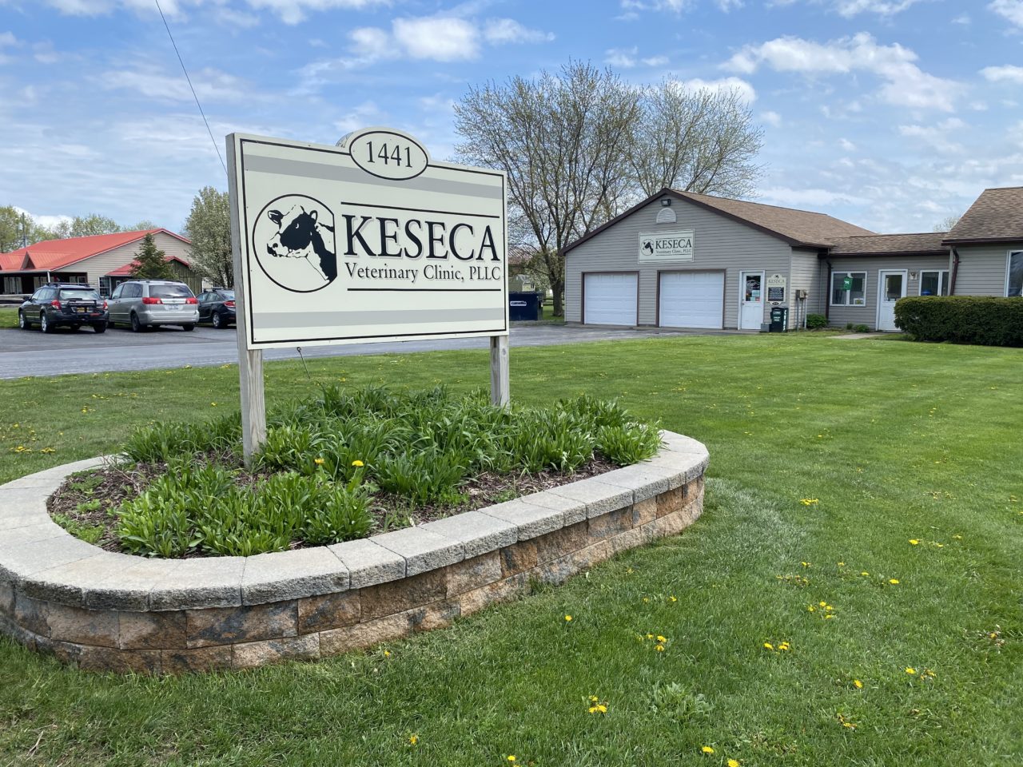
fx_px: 768
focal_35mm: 26
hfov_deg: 67.3
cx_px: 512
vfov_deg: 53.1
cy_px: 384
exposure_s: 1/2625
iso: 32
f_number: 1.8
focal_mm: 4.25
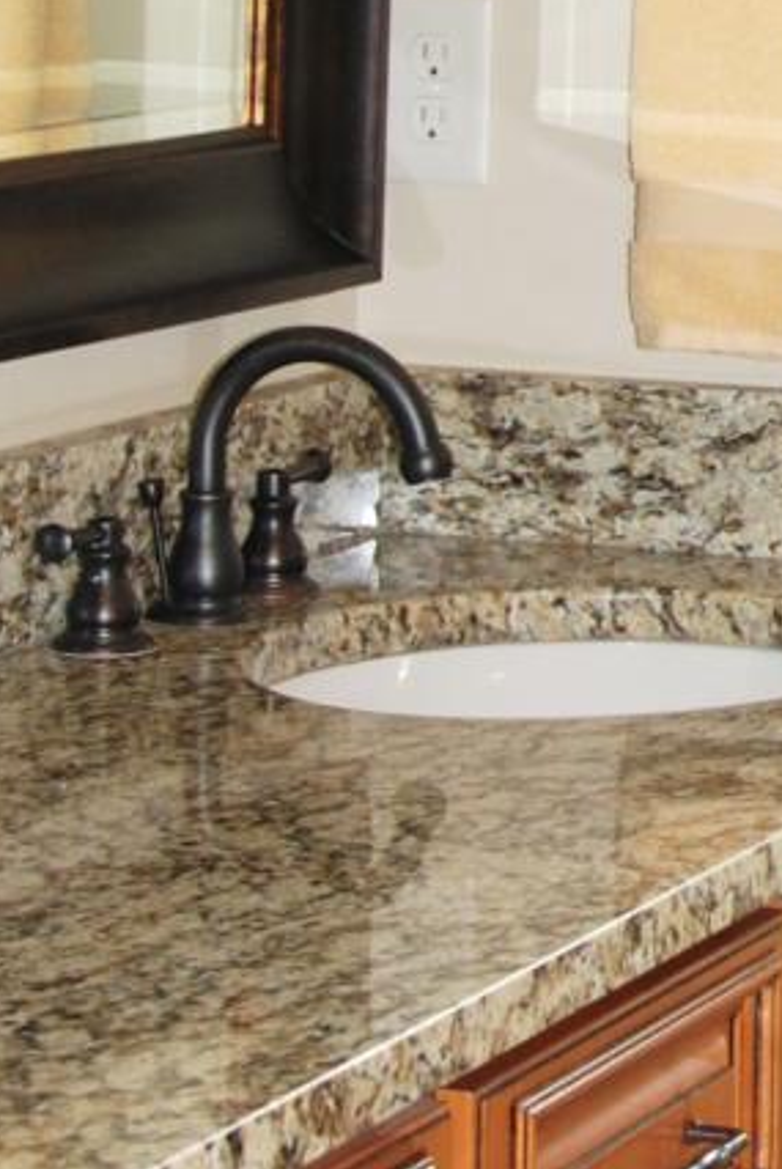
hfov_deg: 7.8
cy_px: 7
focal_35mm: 169
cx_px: 1506
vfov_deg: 12.0
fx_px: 5493
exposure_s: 1/80
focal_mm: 24
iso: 200
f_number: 4
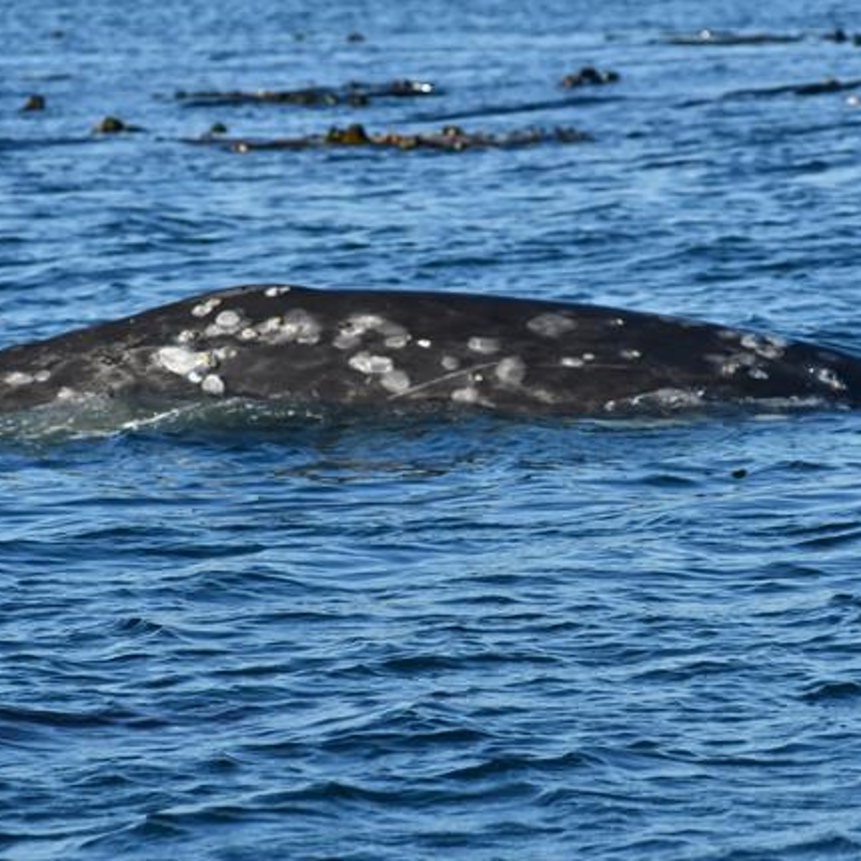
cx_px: 477
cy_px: 429
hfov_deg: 4.6
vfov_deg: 4.6
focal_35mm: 385
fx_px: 10834
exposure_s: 1/1000
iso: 280
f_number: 5.6
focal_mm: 200
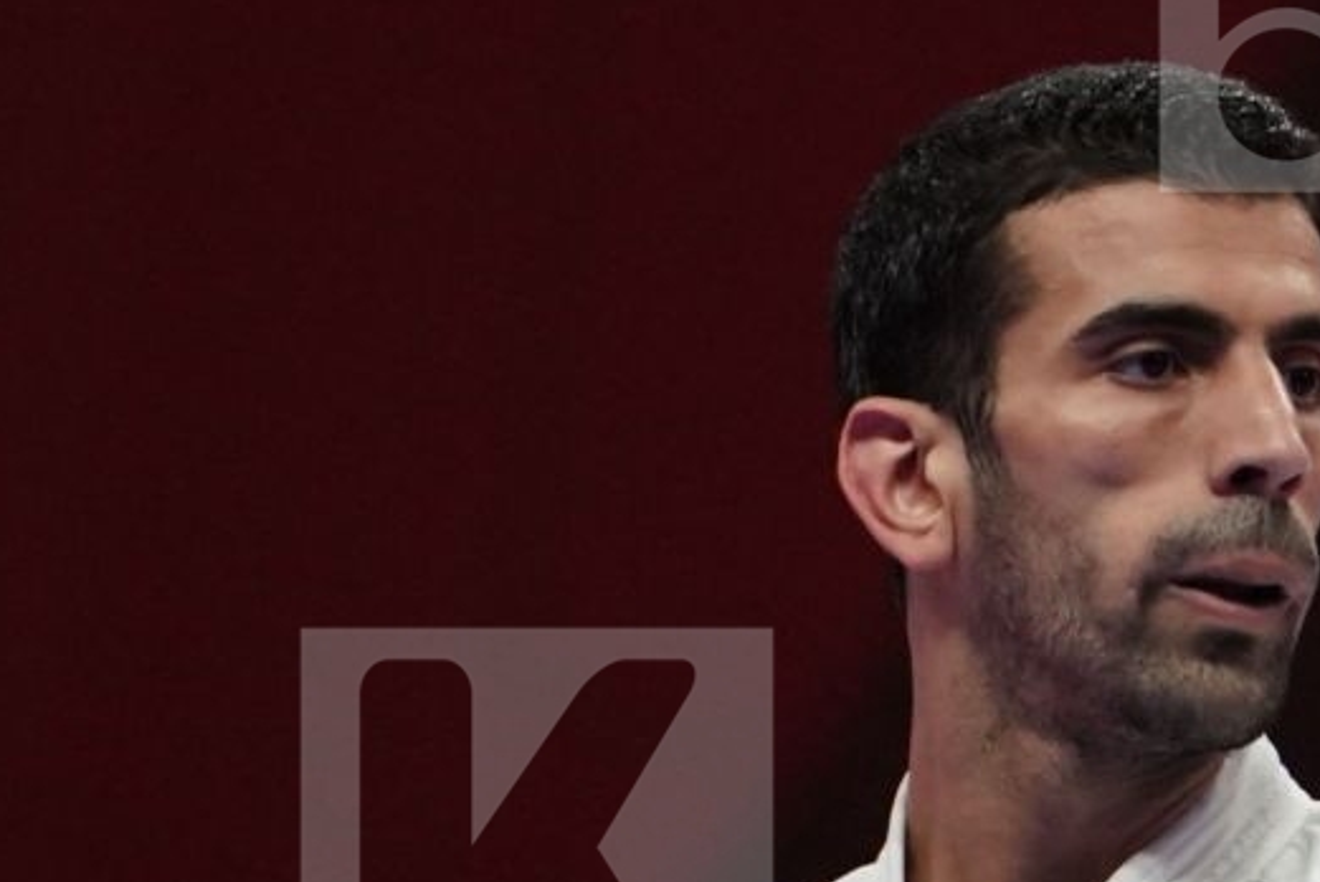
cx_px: 1396
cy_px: 859
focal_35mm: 1288
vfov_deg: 1.1
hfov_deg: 1.6
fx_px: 47251
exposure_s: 1/1000
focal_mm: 249
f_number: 4
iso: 2500
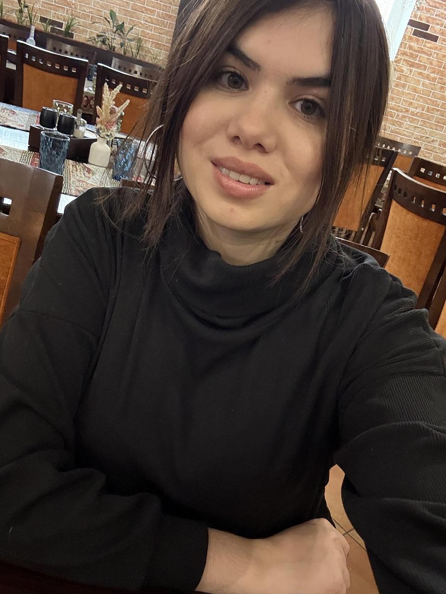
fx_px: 515
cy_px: 297
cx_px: 223
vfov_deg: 60.0
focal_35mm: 30
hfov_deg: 46.8
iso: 500
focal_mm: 2.69
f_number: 1.9
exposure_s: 1/25
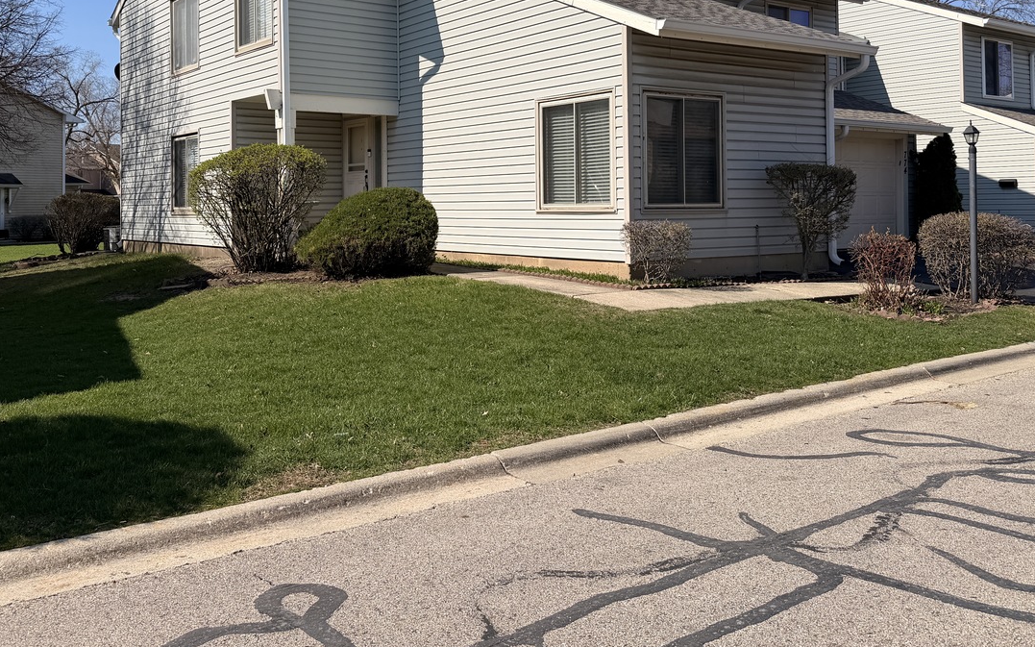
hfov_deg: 56.5
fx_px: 959
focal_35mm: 34
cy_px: 176
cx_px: 443
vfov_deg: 36.5
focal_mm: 6.76
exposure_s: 1/6173
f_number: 1.78
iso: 80
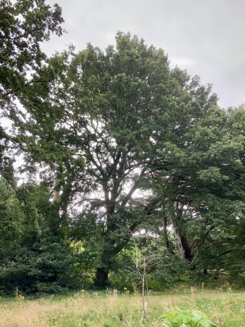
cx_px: 122
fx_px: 264
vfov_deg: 63.4
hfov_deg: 49.7
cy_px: 164
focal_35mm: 28
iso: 32
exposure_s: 1/121
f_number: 1.8
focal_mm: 3.99
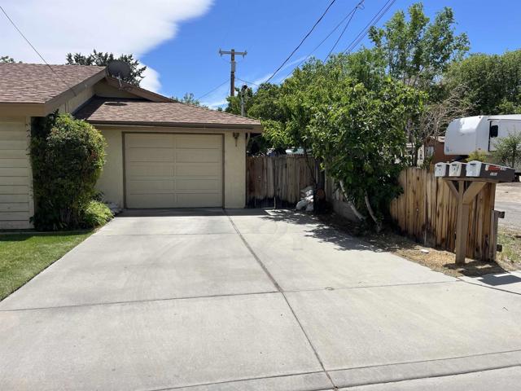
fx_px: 391
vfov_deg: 53.1
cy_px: 196
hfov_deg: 67.3
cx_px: 260
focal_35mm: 26
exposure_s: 1/4651
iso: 50
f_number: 1.6
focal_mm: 5.1
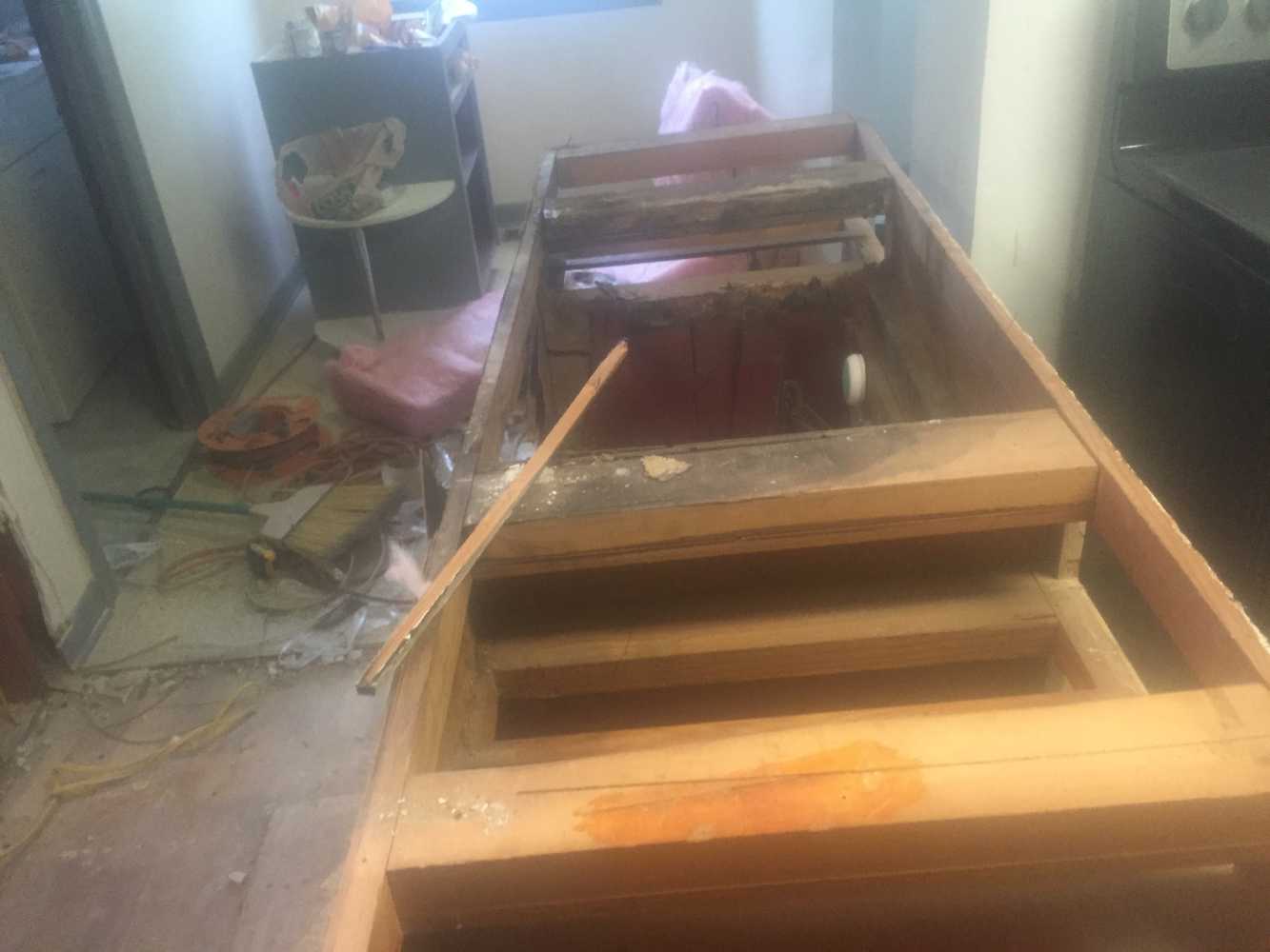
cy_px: 476
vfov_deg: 48.2
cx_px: 635
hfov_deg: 61.7
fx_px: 1064
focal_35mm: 29
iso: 250
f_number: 2.2
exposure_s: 1/30
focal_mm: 4.15
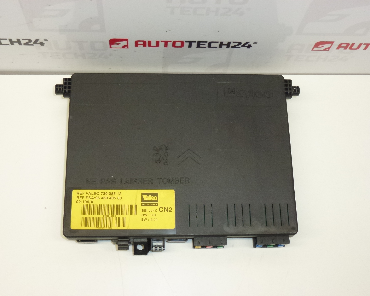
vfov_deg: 32.1
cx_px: 186
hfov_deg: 39.5
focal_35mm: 47
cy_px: 148
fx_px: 515
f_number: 4
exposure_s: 1/200
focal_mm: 8
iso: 400
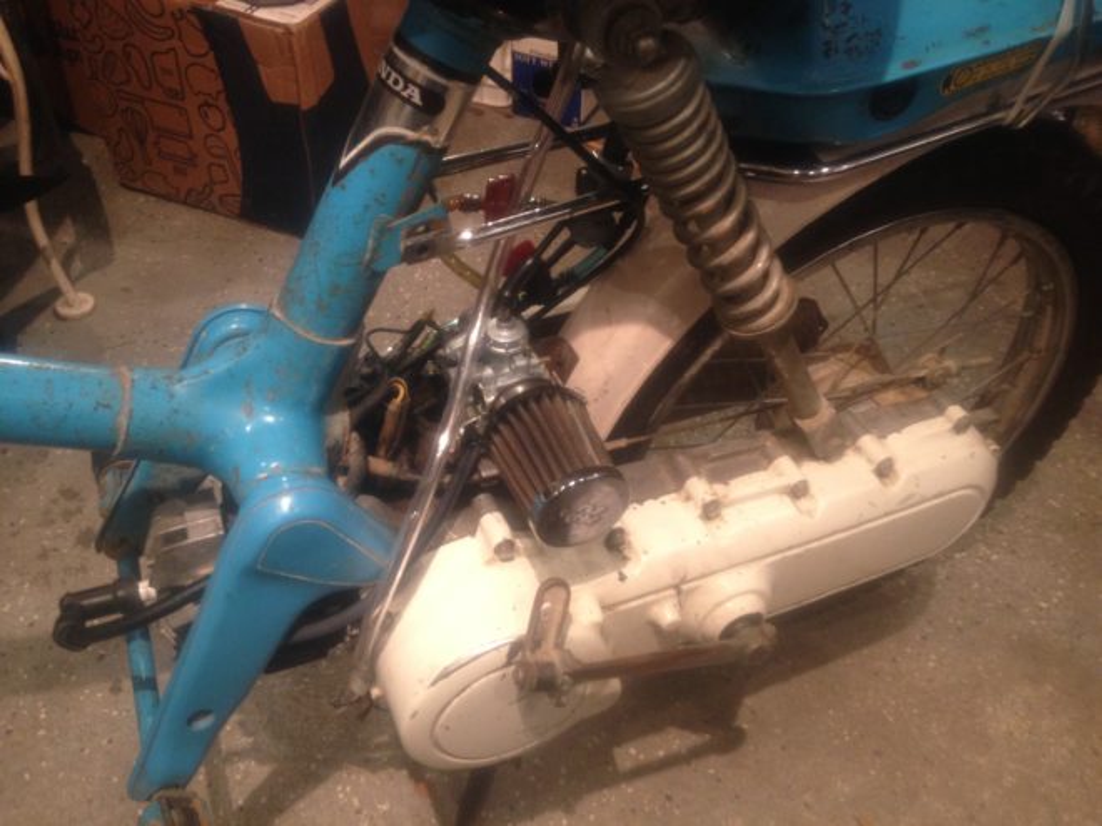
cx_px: 551
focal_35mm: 35
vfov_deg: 40.7
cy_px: 413
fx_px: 1114
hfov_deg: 52.6
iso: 160
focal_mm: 4.28
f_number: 2.4
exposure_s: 1/20
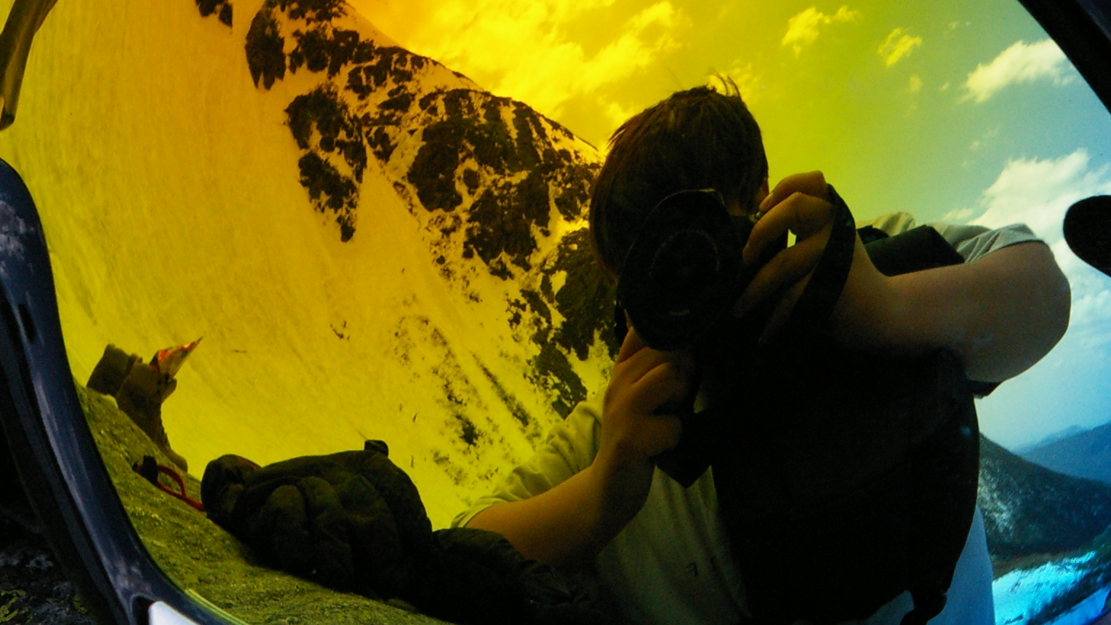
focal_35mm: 170
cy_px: 45
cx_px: 386
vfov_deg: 7.1
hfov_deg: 12.6
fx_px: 5008
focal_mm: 55
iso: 800
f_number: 16
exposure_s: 1/500
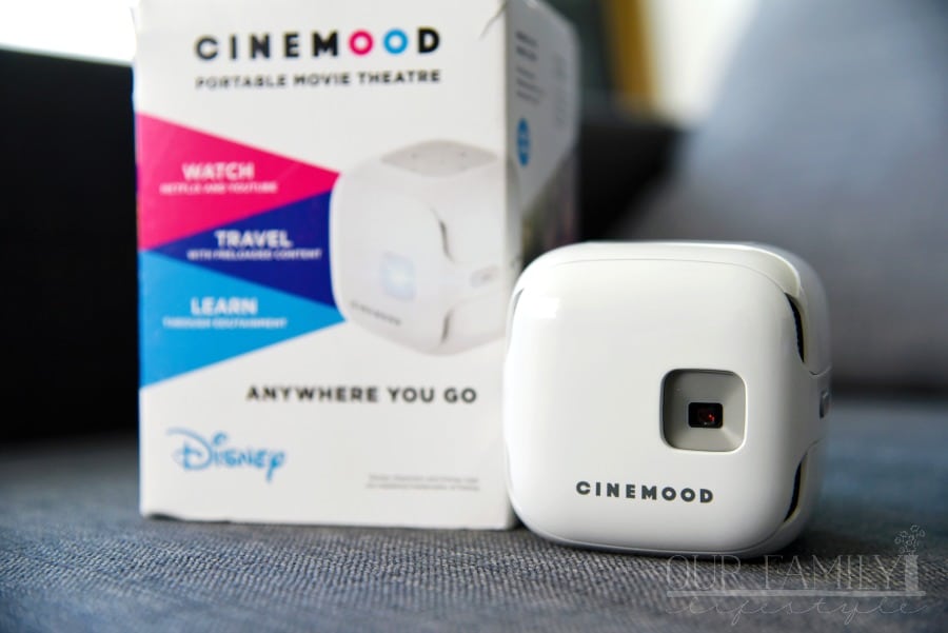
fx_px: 1712
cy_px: 316
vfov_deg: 20.9
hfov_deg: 30.9
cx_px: 474
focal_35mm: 65
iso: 560
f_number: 4
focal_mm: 65
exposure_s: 1/60
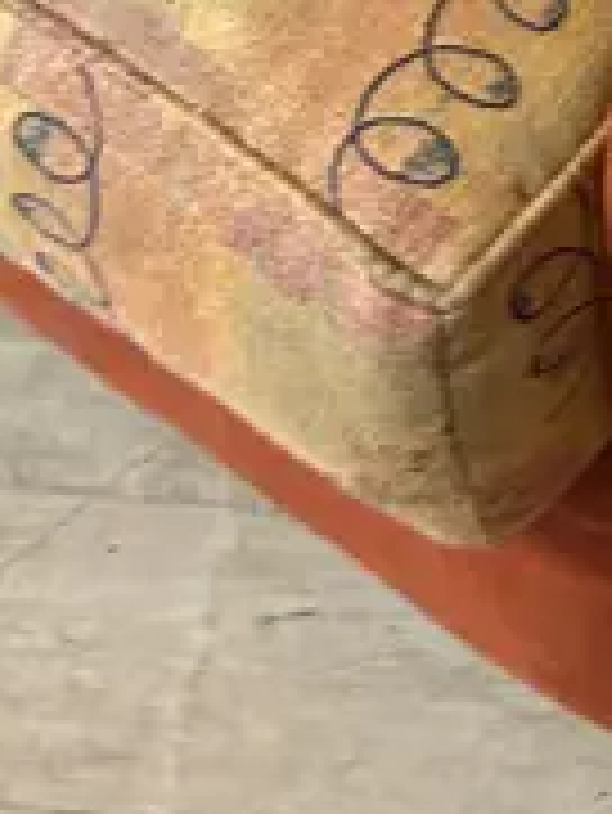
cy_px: -544
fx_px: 3202
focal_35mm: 136
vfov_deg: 13.3
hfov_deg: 10.8
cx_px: 648
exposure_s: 1/50
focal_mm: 6.86
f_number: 1.78
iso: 250
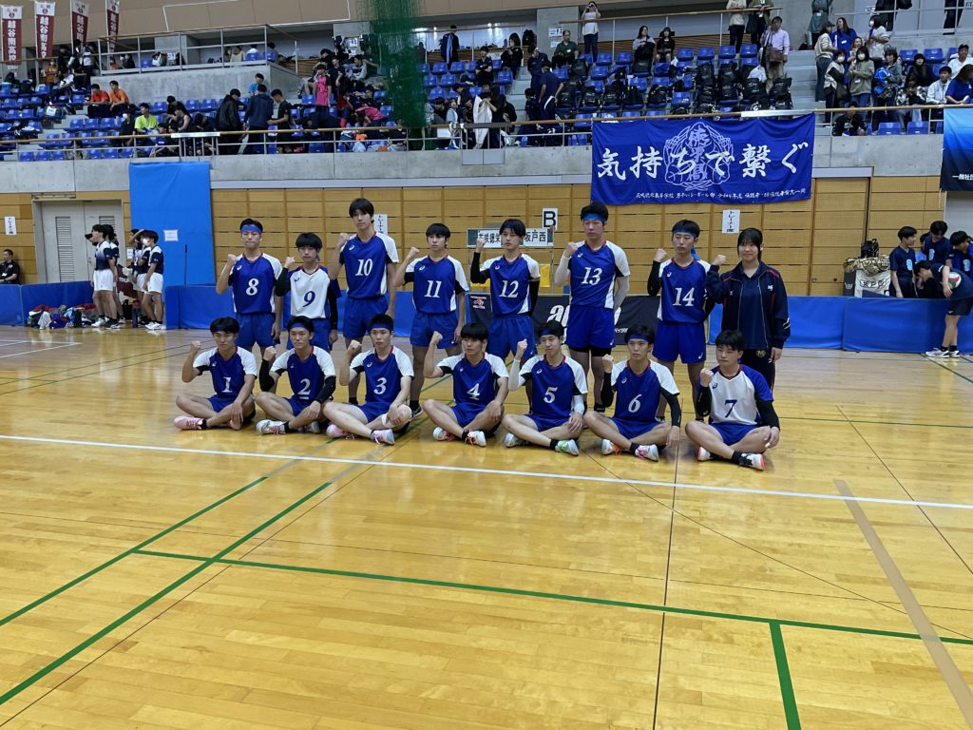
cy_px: 365
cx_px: 486
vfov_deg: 48.2
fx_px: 815
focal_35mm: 29
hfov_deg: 61.7
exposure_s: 1/60
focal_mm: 3
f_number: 1.8
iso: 50
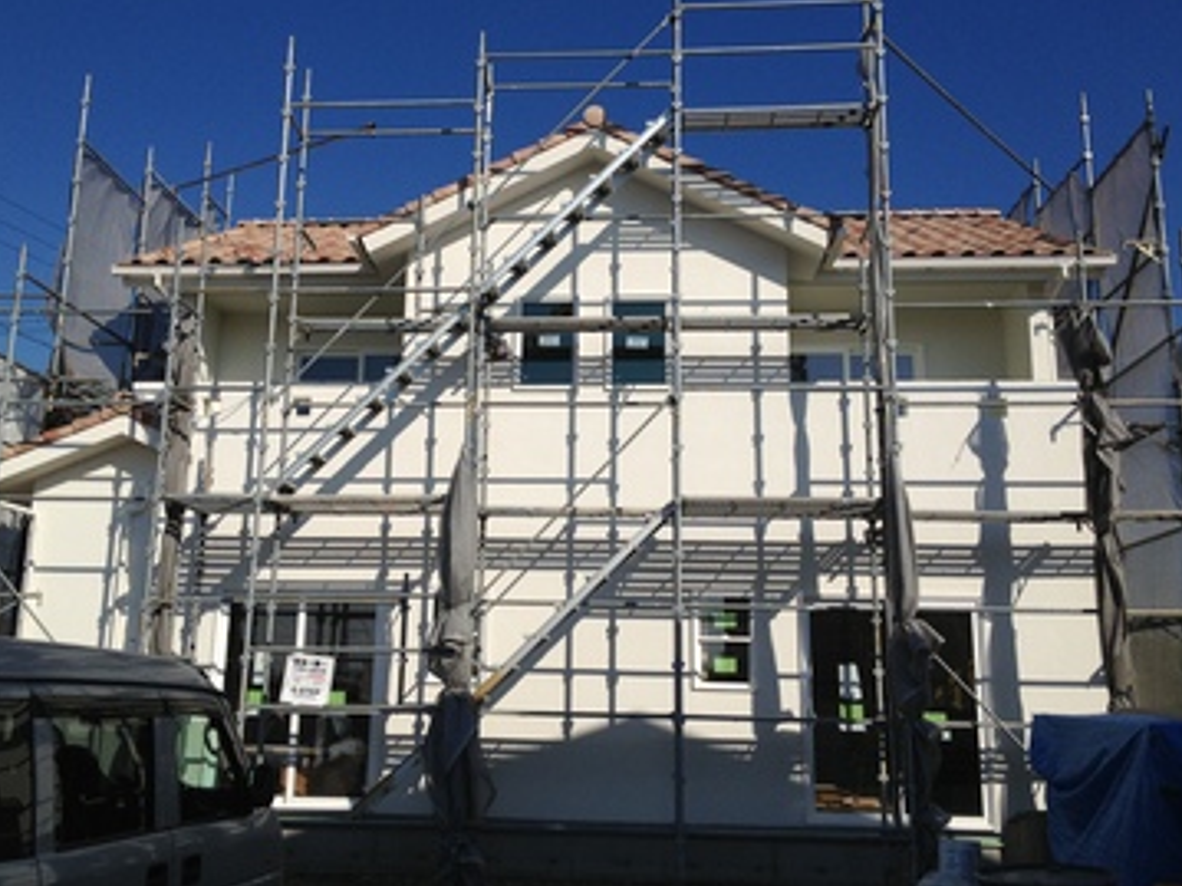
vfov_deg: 36.8
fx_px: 1331
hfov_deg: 47.8
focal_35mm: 39
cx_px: 533
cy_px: 405
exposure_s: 1/4608
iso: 50
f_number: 2.4
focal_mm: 4.28
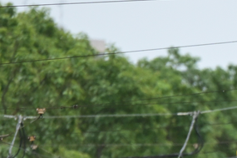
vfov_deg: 1.2
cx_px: 313
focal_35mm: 1136
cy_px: 338
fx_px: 7478
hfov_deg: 1.8
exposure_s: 1/1600
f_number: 2.8
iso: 640
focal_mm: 200
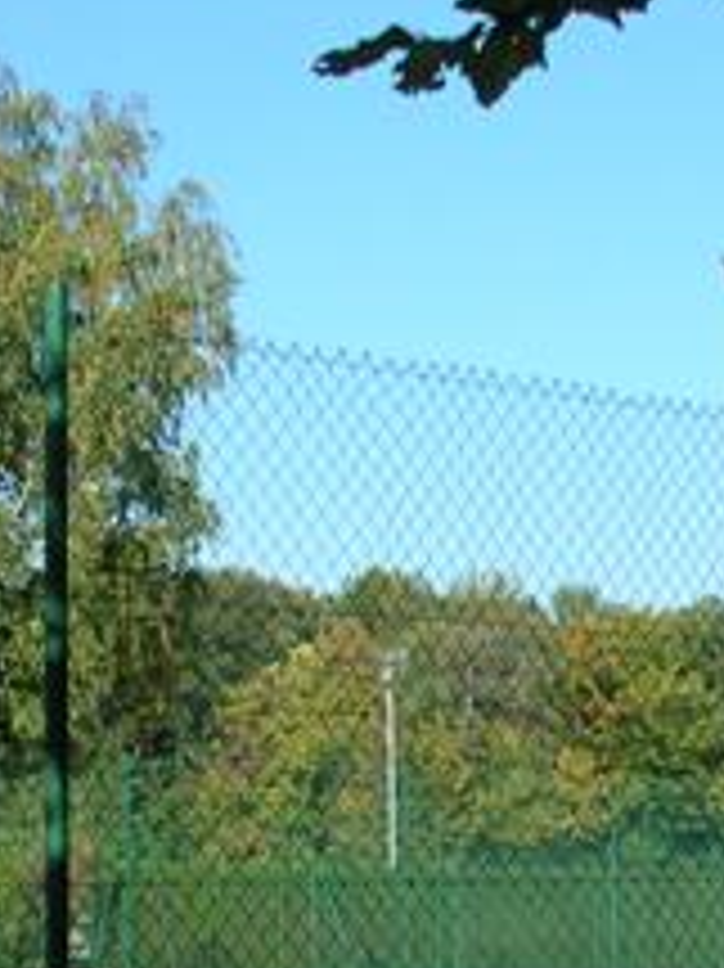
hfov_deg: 13.4
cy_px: 1027
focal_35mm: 110
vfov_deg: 17.4
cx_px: 409
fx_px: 3071
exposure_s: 1/286
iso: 100
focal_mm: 5.6
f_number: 4.5
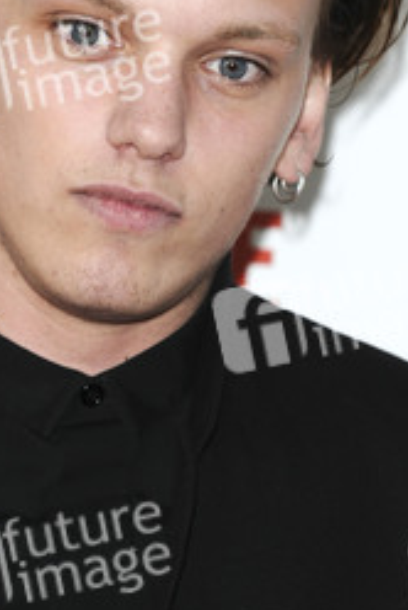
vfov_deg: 5.9
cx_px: 117
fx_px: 5947
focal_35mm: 351
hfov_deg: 3.9
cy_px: 192
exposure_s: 1/200
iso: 200
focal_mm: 145
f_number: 4.5
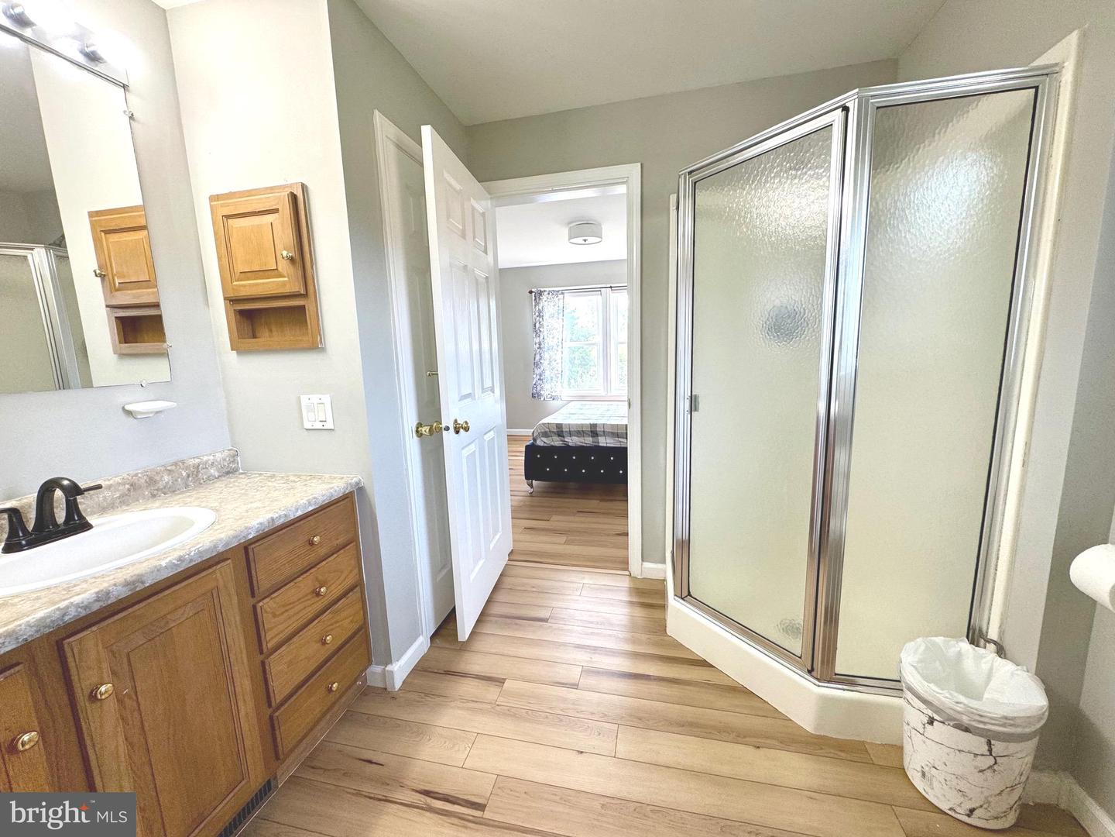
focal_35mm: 14
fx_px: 451
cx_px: 558
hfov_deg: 102.1
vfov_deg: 85.7
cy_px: 418
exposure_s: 1/120
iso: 100
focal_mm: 2.22
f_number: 2.2
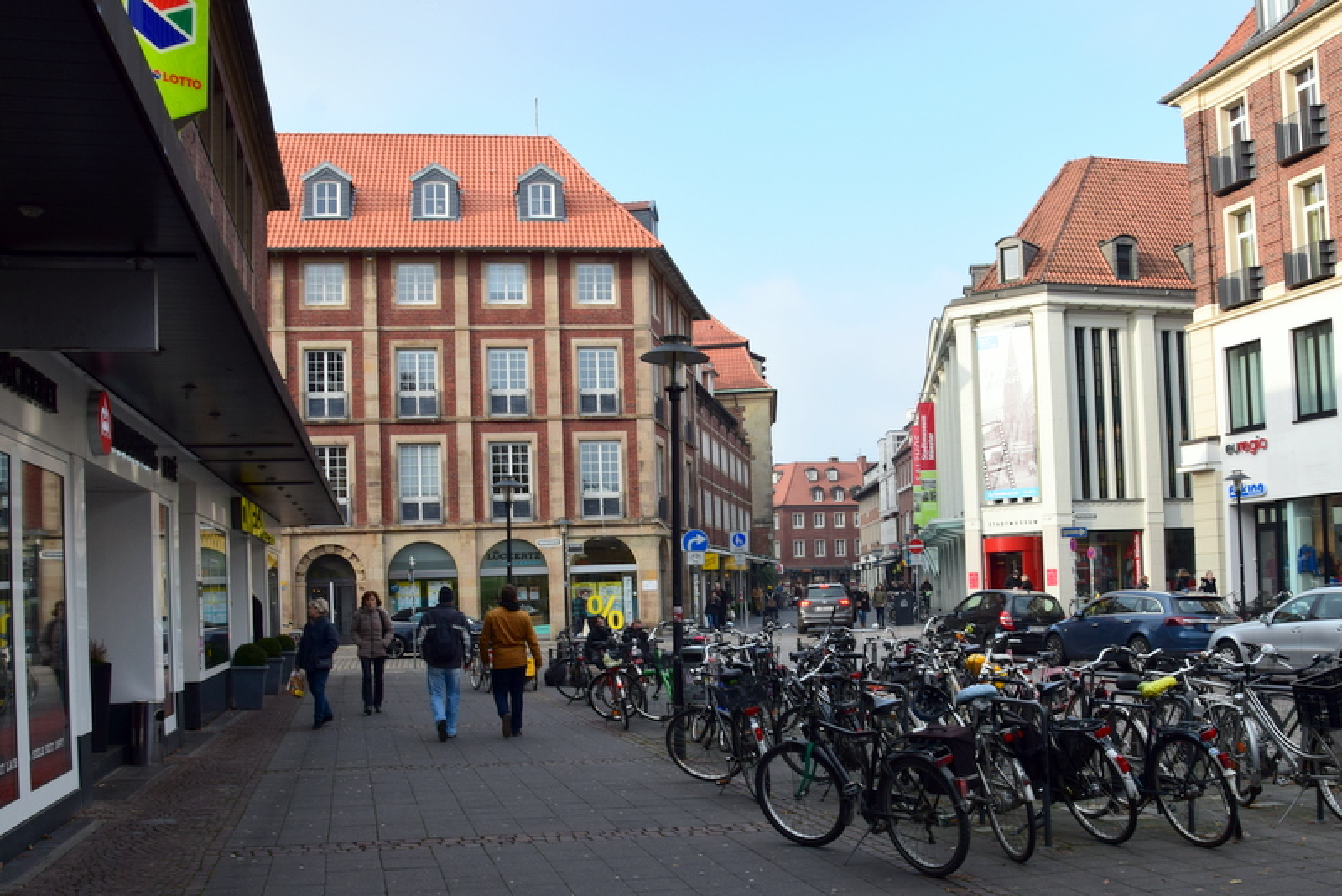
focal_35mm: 27
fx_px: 1007
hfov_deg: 67.4
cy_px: 448
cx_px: 671
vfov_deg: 48.0
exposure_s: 1/200
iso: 400
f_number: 10
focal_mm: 18
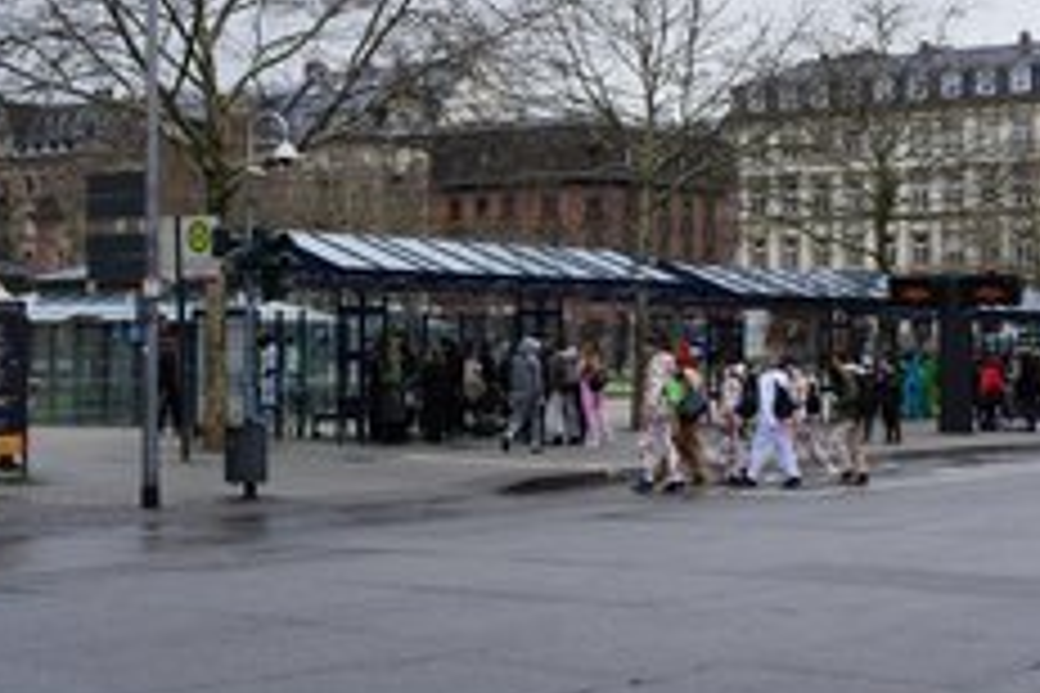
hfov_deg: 30.9
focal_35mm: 65
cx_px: 617
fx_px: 1874
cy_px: 274
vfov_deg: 20.9
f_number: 10
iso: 200
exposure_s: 1/60
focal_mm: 25
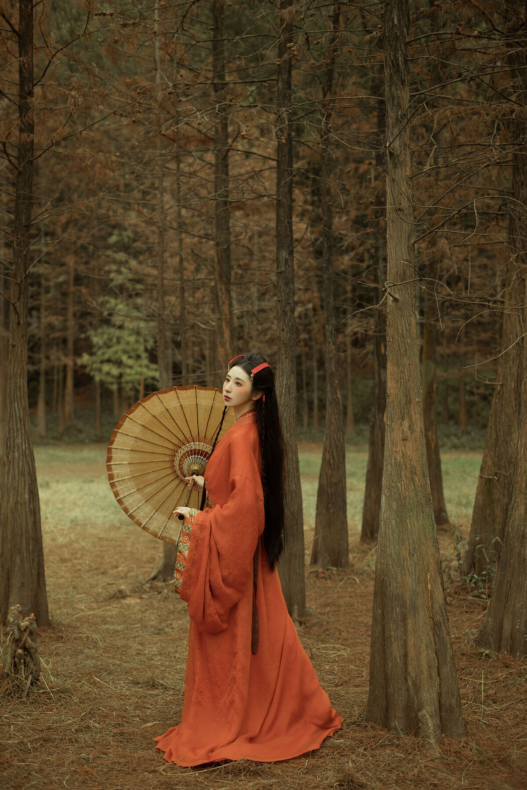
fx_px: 1098
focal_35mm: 50
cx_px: 264
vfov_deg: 39.6
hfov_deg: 27.0
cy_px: 395
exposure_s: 1/200
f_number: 2.8
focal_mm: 50
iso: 125
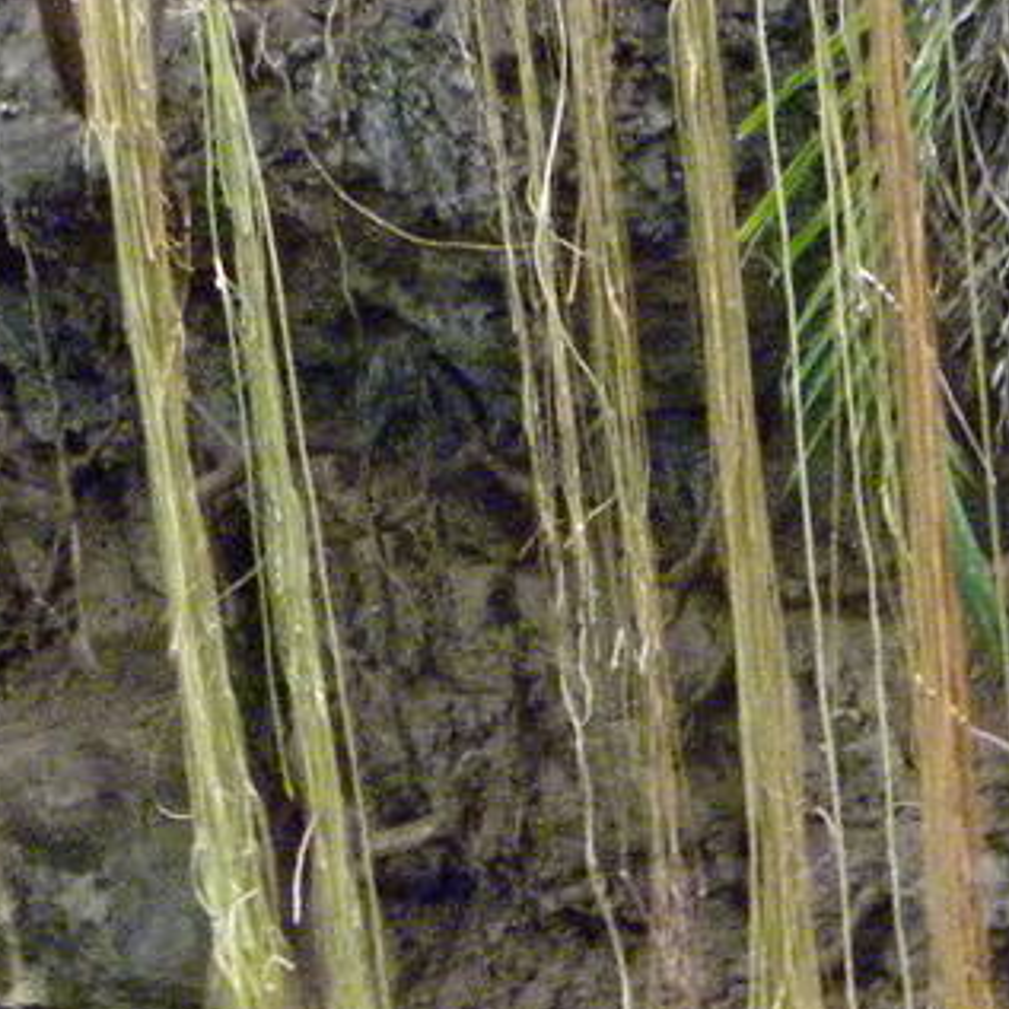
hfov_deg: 14.4
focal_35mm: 116
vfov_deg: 13.7
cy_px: 1693
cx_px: 1302
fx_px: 3825
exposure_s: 1/10
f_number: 3.2
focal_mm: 4.6
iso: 758
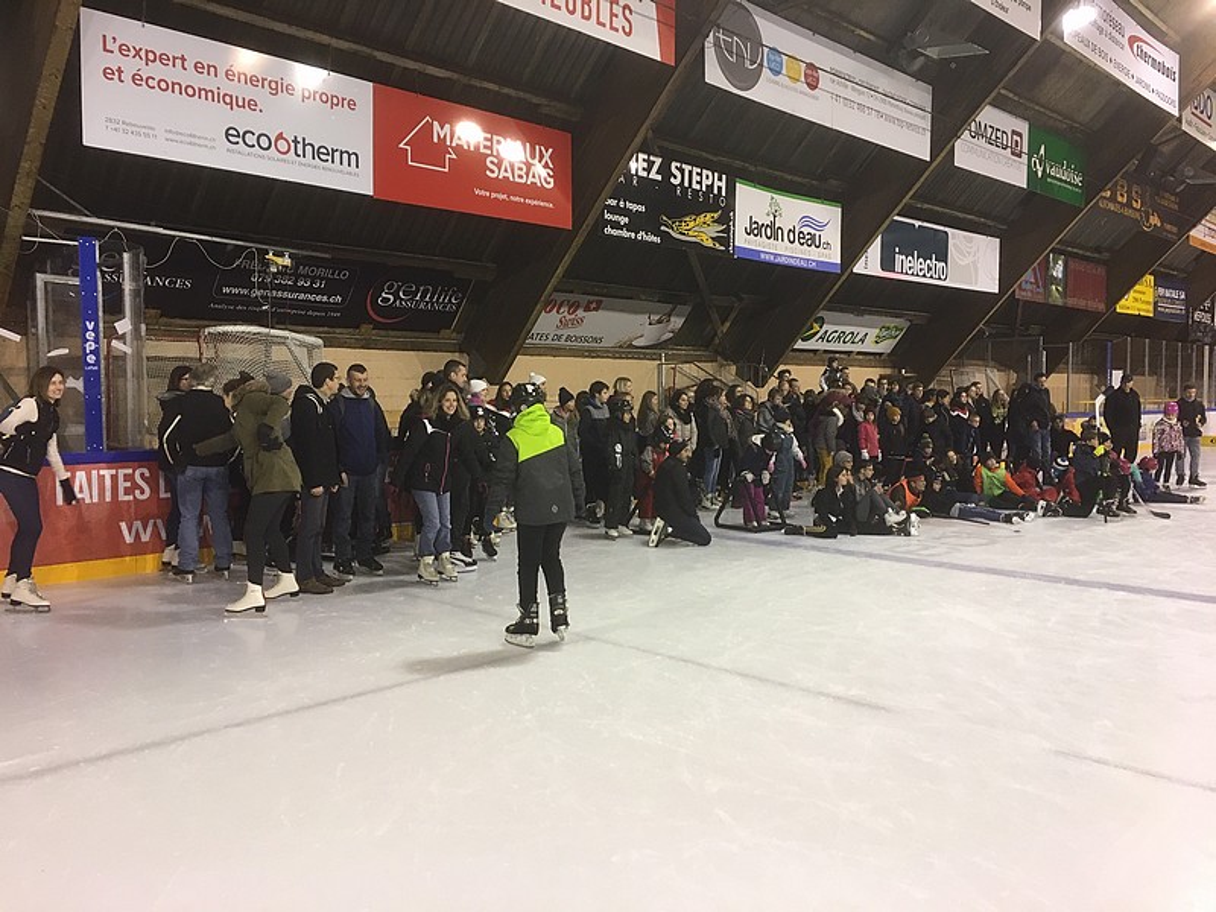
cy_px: 456
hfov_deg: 61.7
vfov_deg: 48.2
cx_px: 608
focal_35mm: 29
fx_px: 1019
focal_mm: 4.15
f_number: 2.2
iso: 50
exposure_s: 1/33
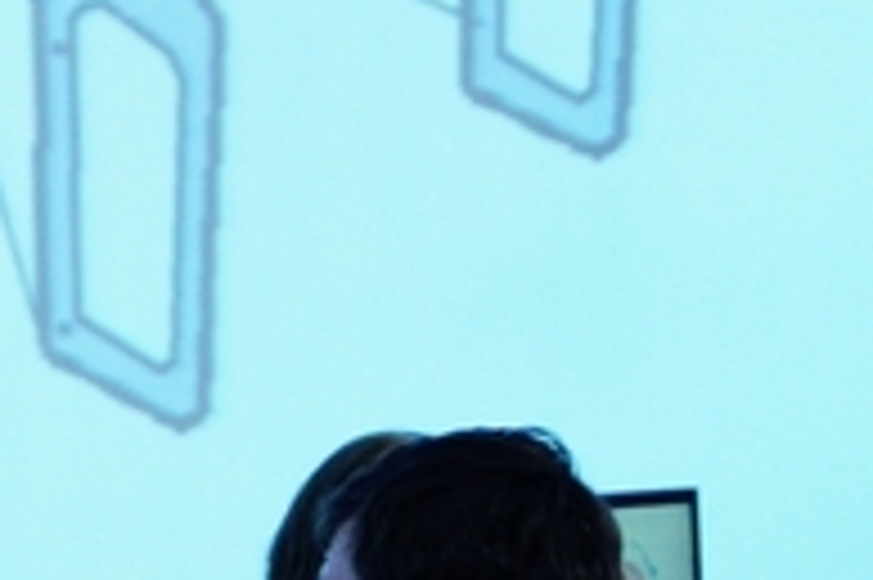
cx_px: -351
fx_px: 5985
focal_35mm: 247
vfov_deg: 5.6
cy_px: 268
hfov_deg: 8.2
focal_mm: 50
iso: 1600
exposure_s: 1/15
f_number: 5.6
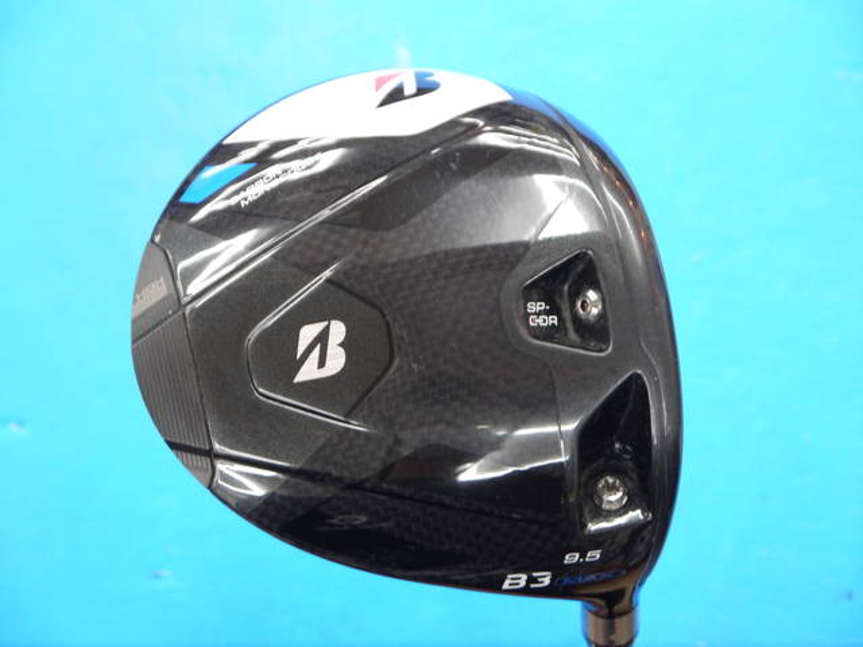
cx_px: 432
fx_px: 2094
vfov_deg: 17.6
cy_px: 324
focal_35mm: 84
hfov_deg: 23.3
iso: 800
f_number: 5.6
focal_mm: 42
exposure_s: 1/50
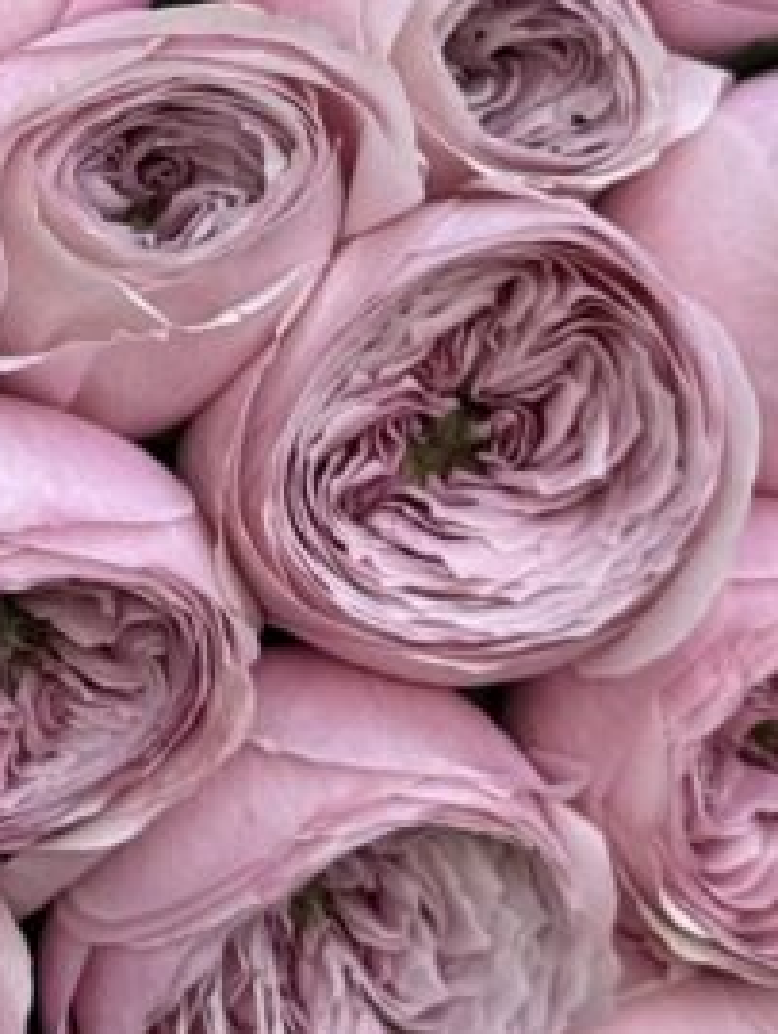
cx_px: -103
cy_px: -77
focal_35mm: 182
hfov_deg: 8.1
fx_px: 5445
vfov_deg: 10.7
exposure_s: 1/675
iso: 64
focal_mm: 6.8
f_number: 1.8
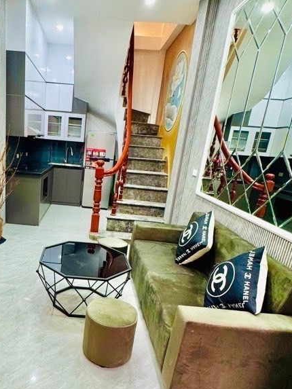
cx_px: 79
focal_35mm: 25
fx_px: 281
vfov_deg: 68.9
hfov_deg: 52.9
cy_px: 228
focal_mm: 2.22
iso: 200
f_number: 2.2
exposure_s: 1/50
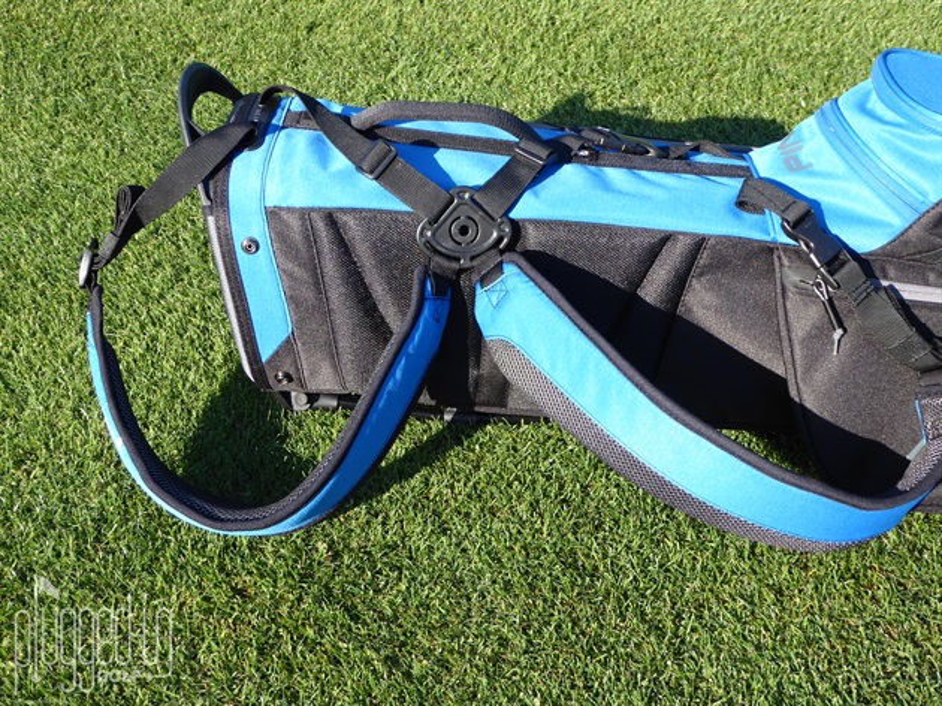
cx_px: 471
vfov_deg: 25.6
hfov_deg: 33.8
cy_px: 353
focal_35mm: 57
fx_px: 1551
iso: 80
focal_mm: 9.6
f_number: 4.1
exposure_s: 1/160
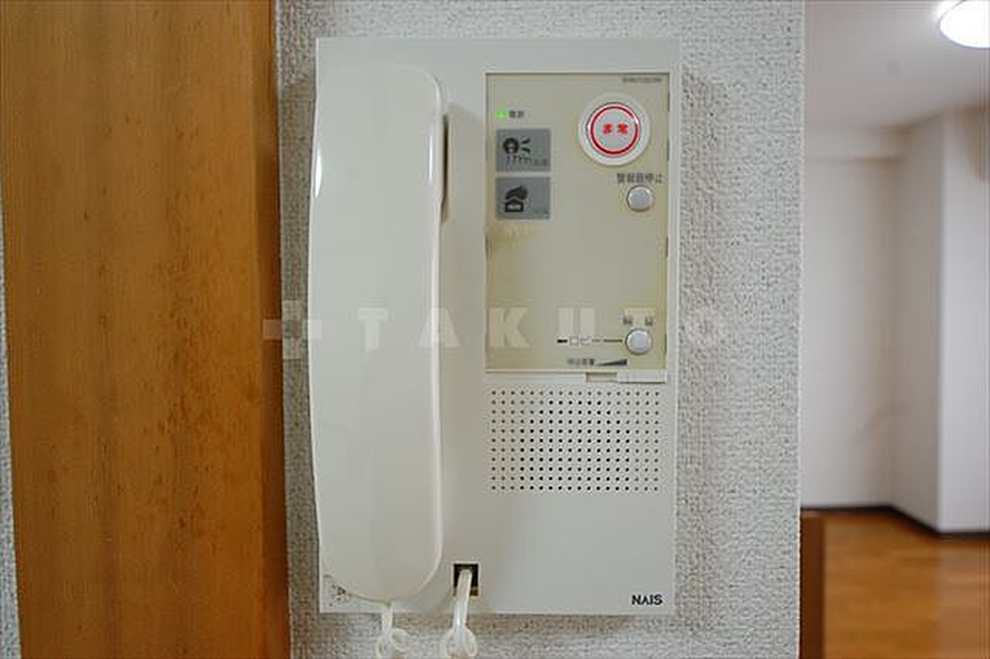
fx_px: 577
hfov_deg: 81.2
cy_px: 330
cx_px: 495
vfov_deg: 59.4
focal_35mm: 21
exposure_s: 1/40
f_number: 5.3
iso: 800
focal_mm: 14
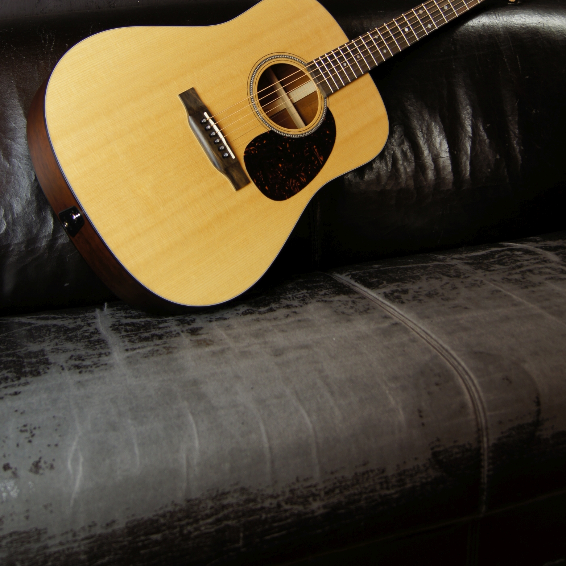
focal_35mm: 47
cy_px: 149
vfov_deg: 35.3
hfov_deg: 36.1
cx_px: 283
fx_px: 869
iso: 100
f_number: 4
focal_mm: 24
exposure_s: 1/8
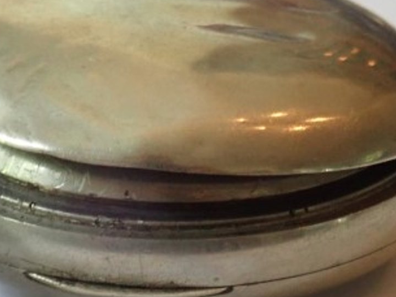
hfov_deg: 9.4
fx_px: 2401
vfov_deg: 7.1
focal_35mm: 210
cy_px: 210
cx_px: 91
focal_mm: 18
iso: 800
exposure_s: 1/60
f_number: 4.9
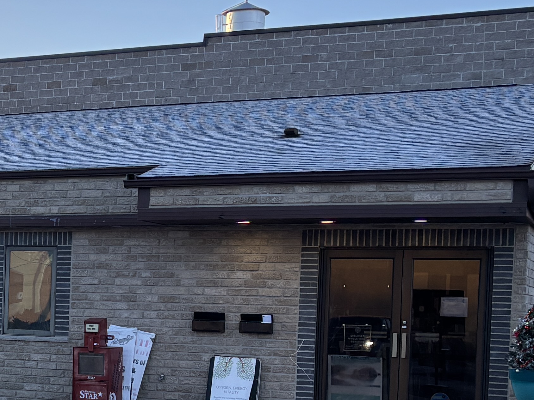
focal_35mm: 88
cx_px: -149
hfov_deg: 20.4
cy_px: 344
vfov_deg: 16.6
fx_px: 1358
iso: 50
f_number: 1.6
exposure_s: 1/872
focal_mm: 5.96
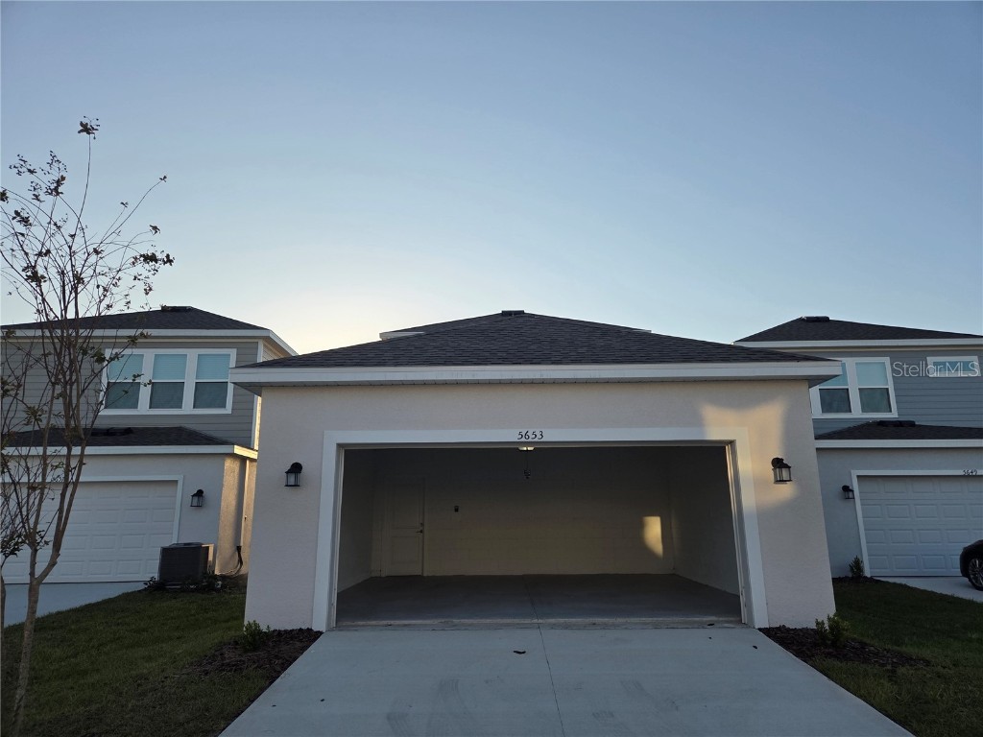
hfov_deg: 73.9
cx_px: 492
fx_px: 653
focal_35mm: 23
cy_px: 368
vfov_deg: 58.9
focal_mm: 5.4
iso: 80
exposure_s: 1/3194
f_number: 1.8
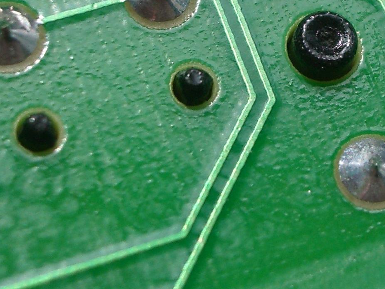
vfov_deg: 8.6
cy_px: 57
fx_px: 1913
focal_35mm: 172
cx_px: 333
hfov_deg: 11.4
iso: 80
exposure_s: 1/320
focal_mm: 10.2
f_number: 3.5
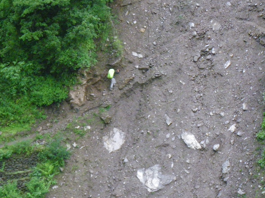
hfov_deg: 11.7
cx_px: 162
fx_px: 1294
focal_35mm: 169
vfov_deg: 8.8
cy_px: 92
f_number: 5.2
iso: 800
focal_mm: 20.6
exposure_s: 1/160
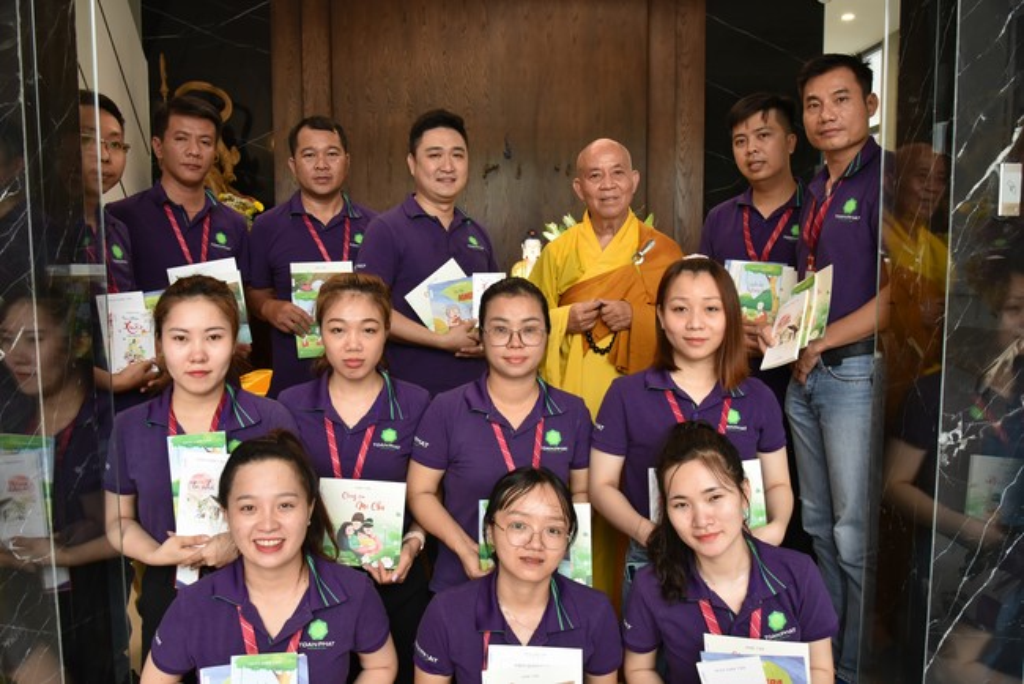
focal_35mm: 30
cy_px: 342
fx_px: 854
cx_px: 512
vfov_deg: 43.6
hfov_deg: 61.9
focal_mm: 30
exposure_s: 1/160
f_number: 6.3
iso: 1600
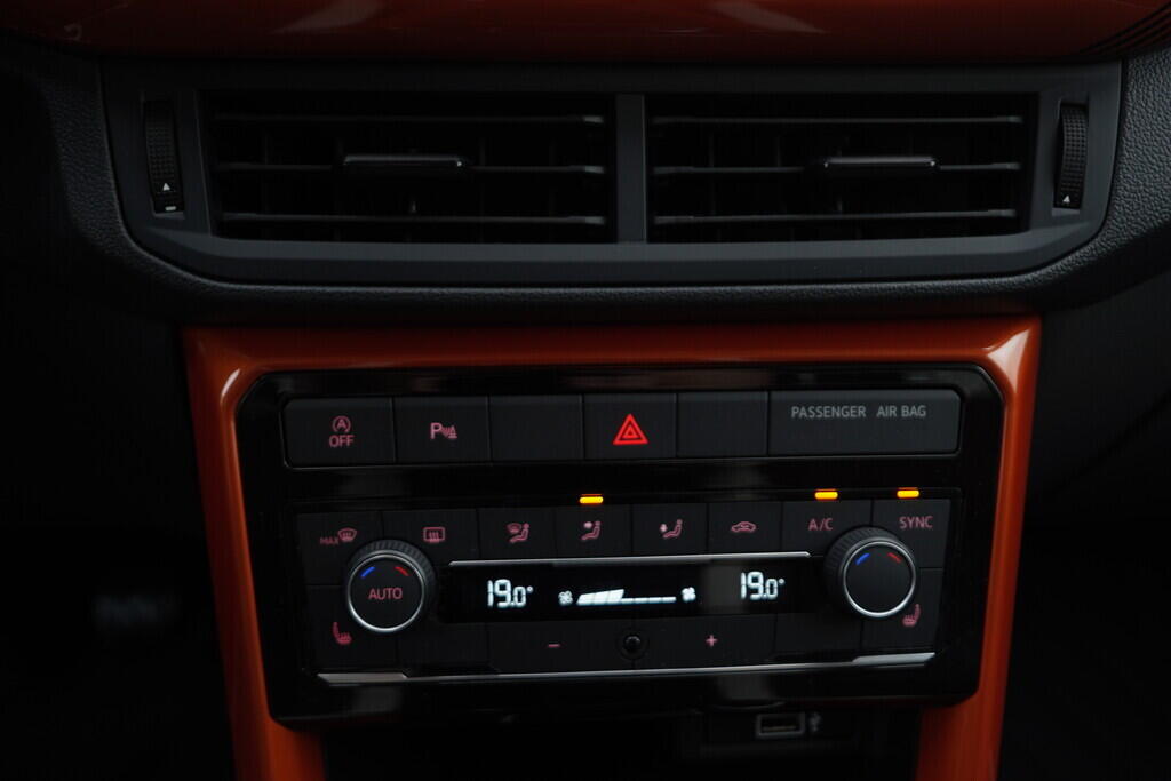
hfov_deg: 53.1
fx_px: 1171
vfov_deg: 36.9
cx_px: 586
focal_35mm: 36
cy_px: 390
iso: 160
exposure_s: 1/40
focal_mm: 24
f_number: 2.8
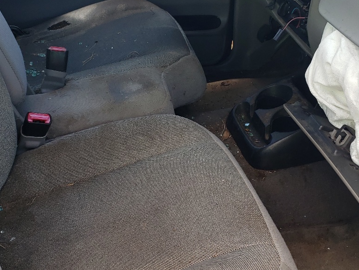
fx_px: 560
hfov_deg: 35.5
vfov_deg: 26.9
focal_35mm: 54
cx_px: 163
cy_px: 95
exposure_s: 1/400
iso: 50
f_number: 1.5
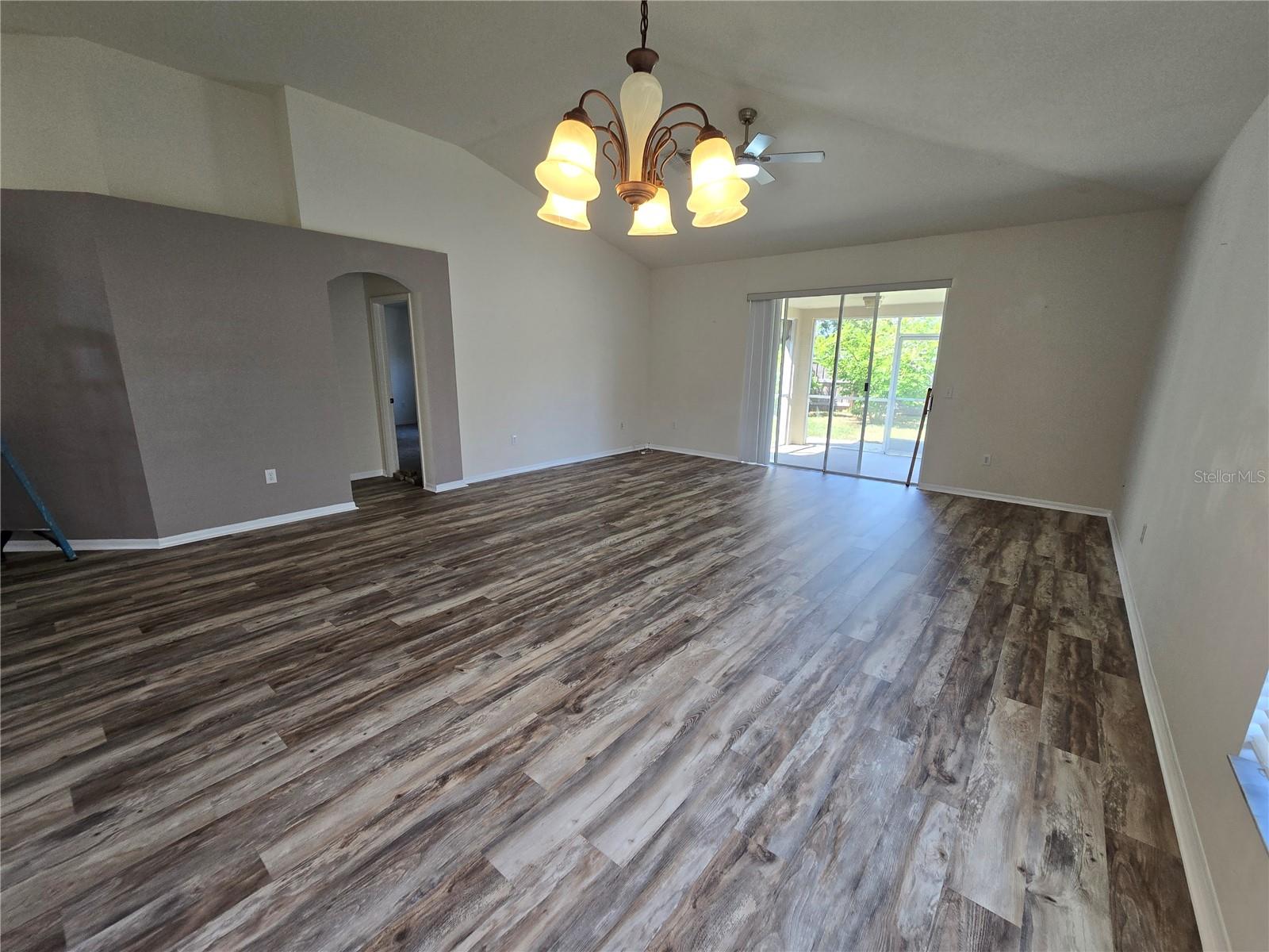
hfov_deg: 106.2
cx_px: 634
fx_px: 477
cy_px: 476
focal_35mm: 13
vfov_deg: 89.9
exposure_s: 1/60
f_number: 2.2
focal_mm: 2.2
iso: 80
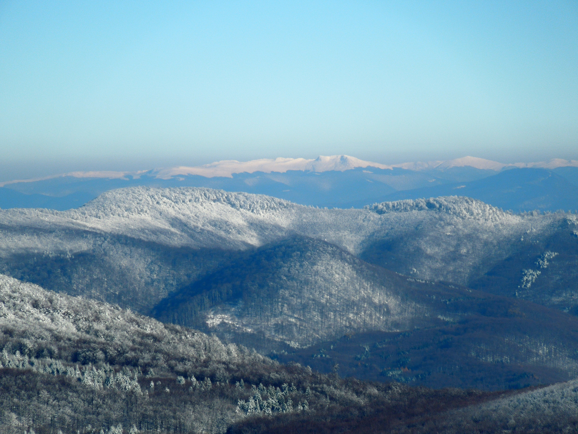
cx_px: 289
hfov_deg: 8.2
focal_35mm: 241
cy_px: 217
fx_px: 4024
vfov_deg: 6.2
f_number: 5.1
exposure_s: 1/800
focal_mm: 43.4
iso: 100
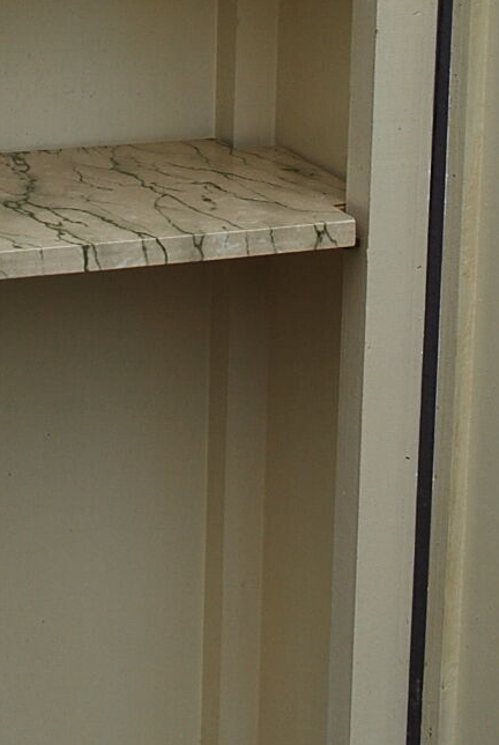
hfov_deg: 13.9
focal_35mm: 99
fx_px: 2052
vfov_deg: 19.3
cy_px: -159
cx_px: 247
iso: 200
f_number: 5
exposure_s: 1/100
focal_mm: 22
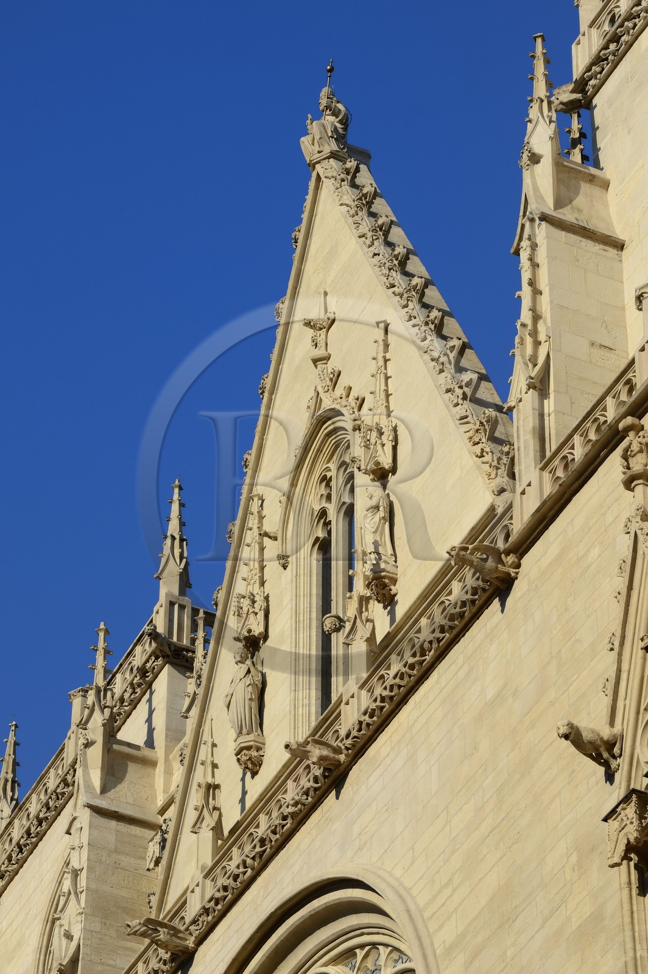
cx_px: 324
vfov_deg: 14.7
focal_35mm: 140
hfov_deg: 9.8
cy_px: 487
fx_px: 3786
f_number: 13
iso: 200
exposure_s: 1/250
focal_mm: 140
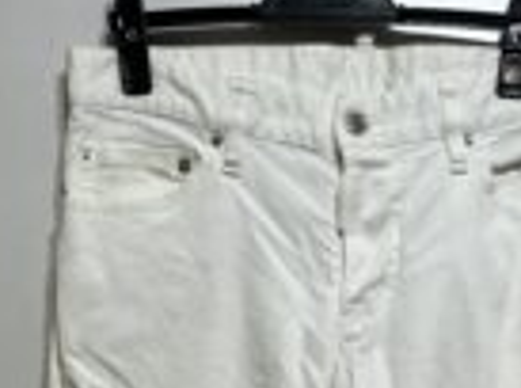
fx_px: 1231
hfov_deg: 23.8
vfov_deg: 16.1
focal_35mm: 82
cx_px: 338
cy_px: 616
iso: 80
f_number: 1.8
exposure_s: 1/100
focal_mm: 3.99
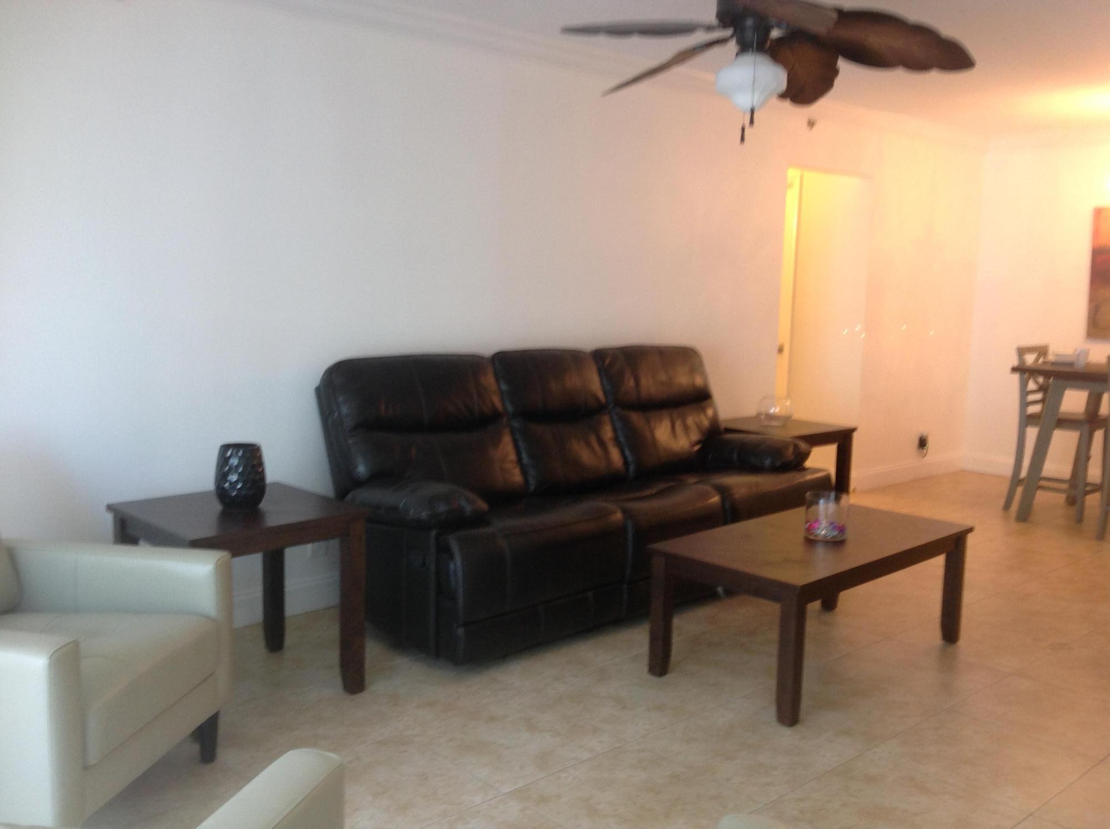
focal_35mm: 35
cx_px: 555
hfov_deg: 52.7
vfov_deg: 40.6
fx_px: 1120
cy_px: 414
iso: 80
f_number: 2.4
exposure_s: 1/15
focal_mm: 4.28
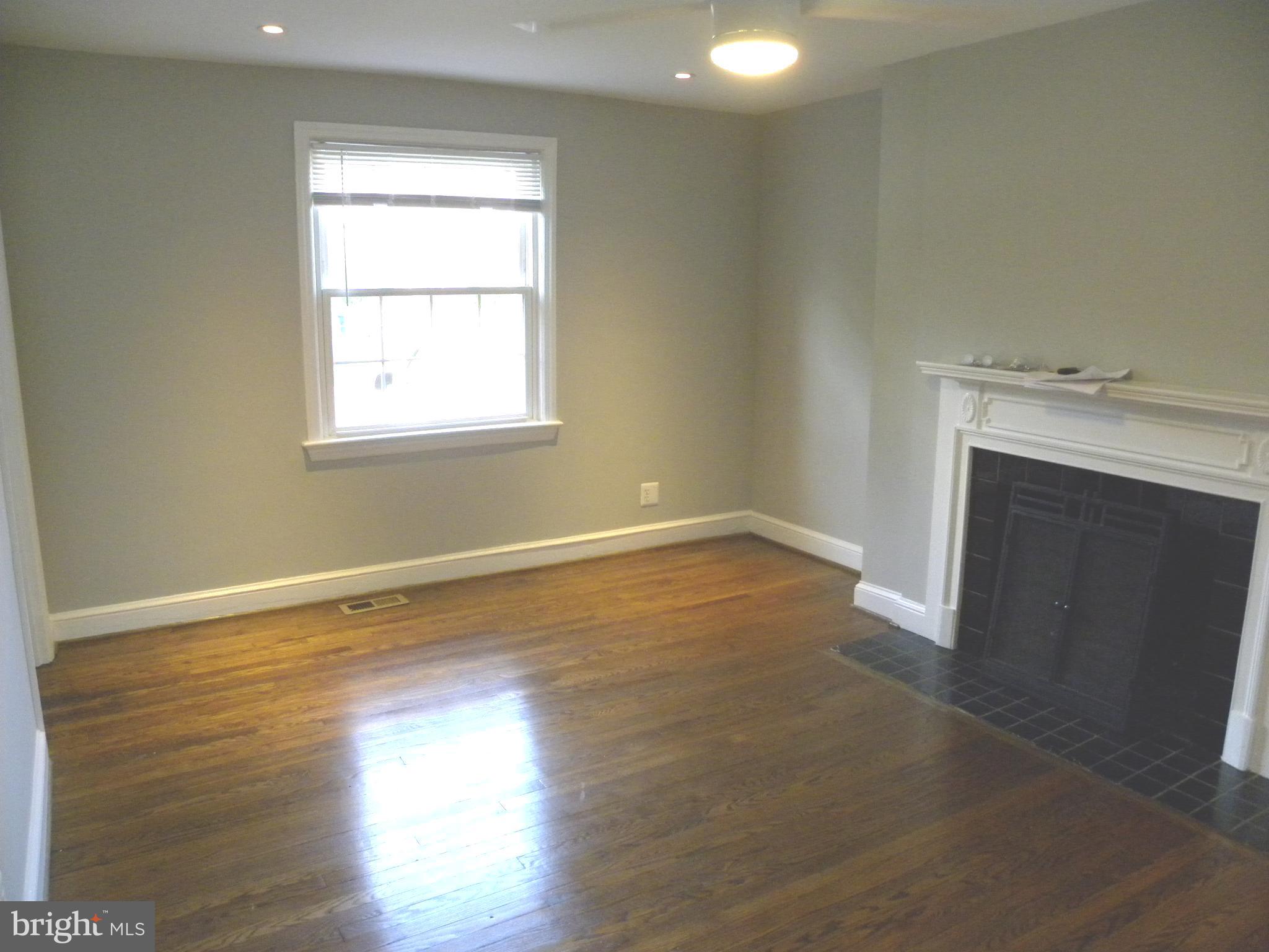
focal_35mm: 26
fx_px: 953
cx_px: 634
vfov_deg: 53.1
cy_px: 476
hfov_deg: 67.3
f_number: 2.8
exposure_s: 1/84.8
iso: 400
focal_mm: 4.6
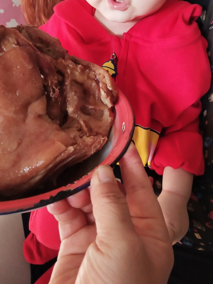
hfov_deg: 32.1
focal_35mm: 45
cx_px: 127
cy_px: 81
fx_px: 369
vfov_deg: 41.2
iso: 161
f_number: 1.8
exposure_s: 1/100
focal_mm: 3.95
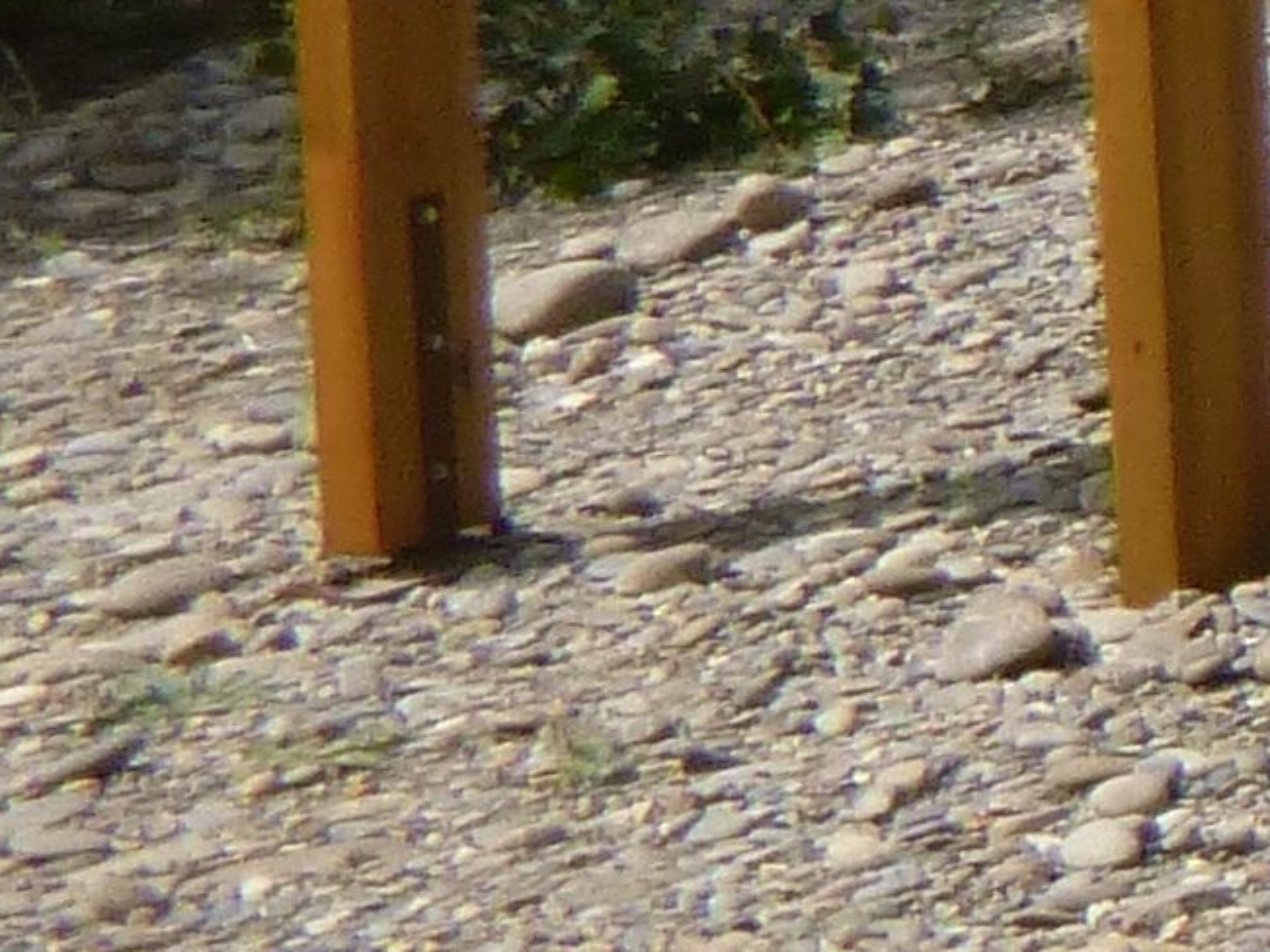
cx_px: 4382
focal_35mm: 177
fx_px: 6493
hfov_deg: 8.4
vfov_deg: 8.0
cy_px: -1022
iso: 100
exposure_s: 1/500
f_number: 3.9
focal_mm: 4.5
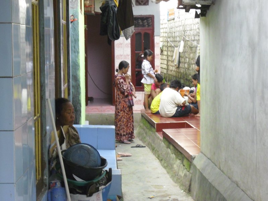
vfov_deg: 15.9
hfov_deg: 21.1
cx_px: 134
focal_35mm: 93
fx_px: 720
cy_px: 100
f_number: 4.7
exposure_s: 1/80
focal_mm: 15.3
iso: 400
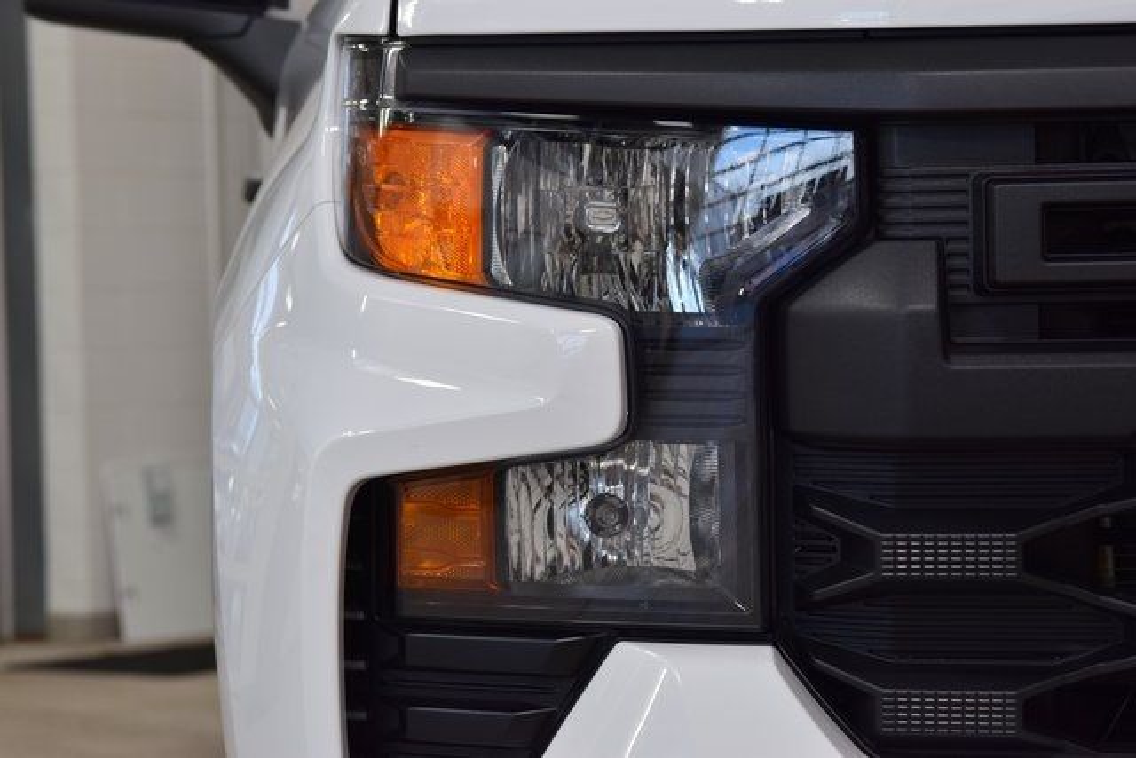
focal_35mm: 105
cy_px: 379
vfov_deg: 13.0
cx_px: 568
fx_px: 3314
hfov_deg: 19.5
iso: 450
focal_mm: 70
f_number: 7.1
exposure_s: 1/30
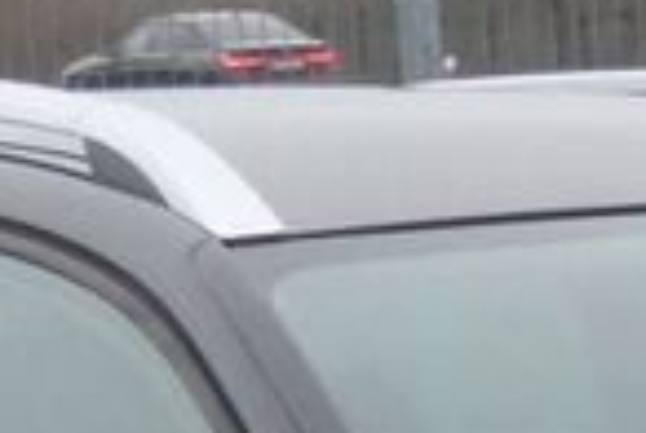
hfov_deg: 3.7
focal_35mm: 553
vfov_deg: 2.5
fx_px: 9943
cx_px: 982
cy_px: 1100
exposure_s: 1/80
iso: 320
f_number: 5.6
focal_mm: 13.7
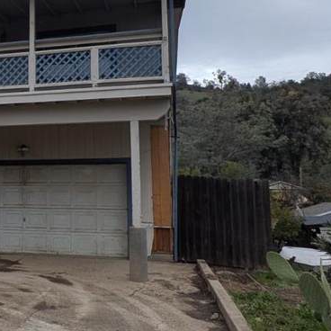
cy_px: 144
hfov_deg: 37.9
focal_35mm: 40
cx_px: 11
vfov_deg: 41.8
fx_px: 433
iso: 34
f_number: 2.2
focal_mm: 1.54
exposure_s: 1/283
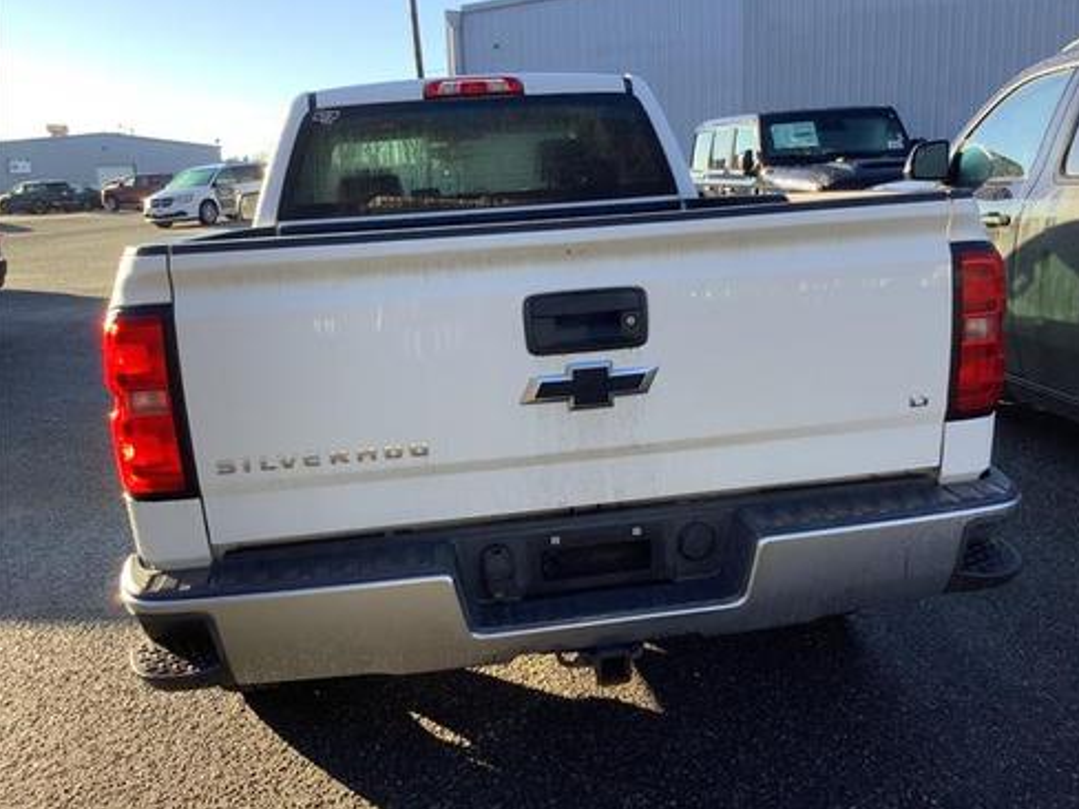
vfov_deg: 44.2
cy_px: 396
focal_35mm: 32
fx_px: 997
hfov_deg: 56.8
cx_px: 553
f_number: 2.4
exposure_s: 1/168
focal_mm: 3.3
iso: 25
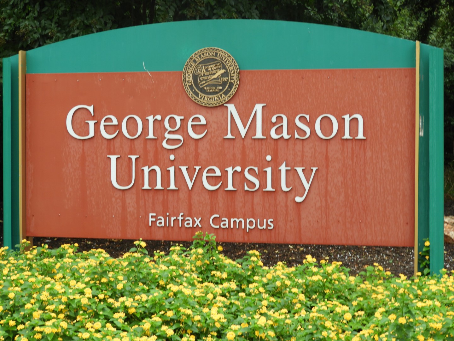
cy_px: 170
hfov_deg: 27.8
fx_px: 918
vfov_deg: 21.0
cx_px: 227
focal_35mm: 70
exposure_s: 1/30
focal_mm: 12.5
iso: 110
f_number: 4.5
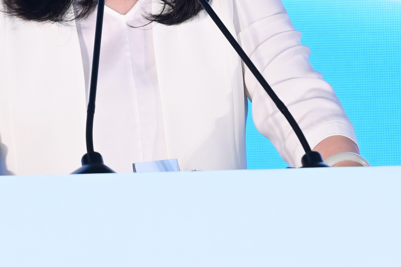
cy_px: -41
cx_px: 205
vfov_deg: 2.8
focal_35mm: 484
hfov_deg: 4.3
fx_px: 5391
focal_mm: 120
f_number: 4
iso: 640
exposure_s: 1/200
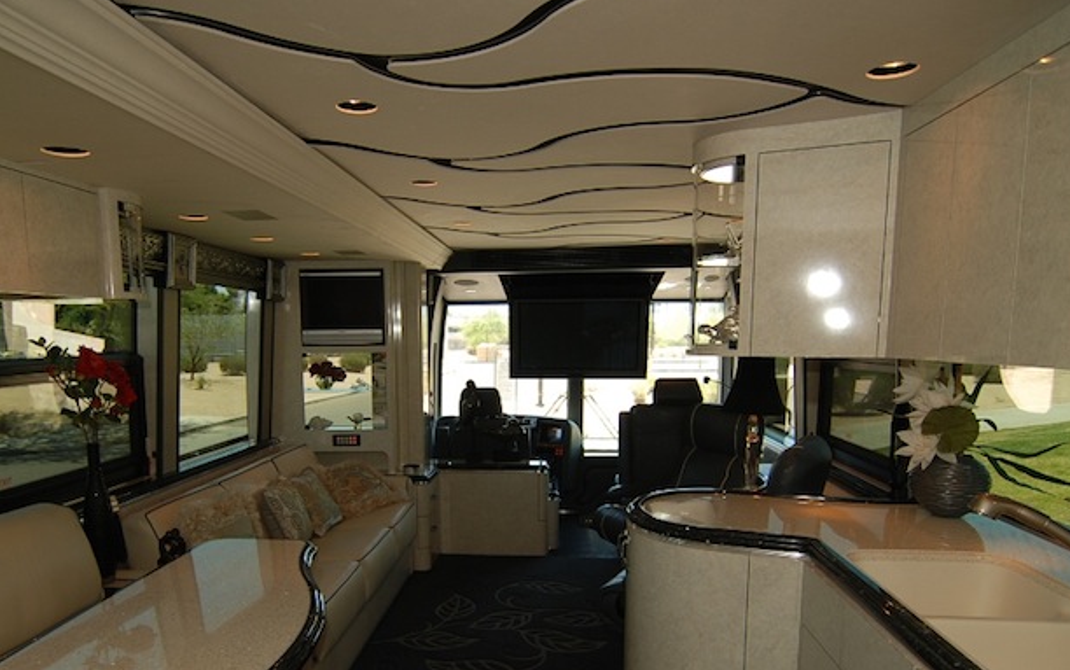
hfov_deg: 74.5
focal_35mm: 24
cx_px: 474
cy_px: 440
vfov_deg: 50.3
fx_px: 700
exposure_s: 1/80
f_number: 4
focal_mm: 12
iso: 100
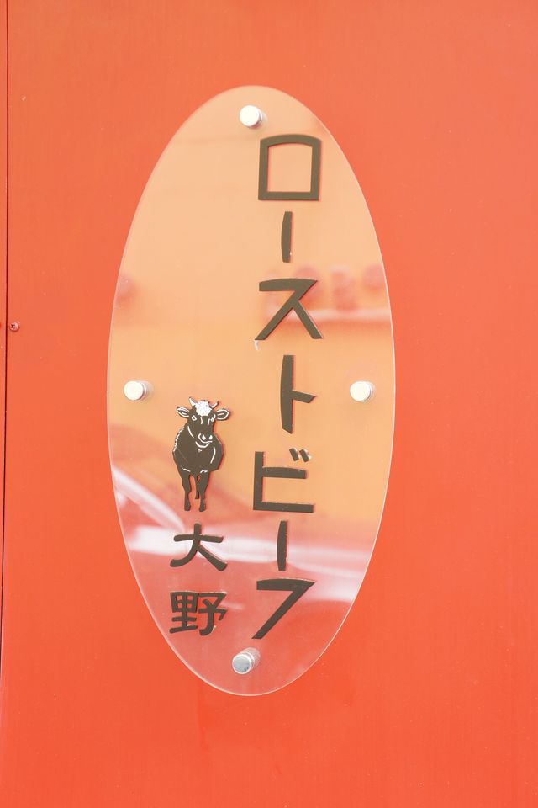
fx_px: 1502
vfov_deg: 30.1
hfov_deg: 20.3
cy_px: 404
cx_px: 269
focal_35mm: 67
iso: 800
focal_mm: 45
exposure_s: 1/80
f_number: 5.6
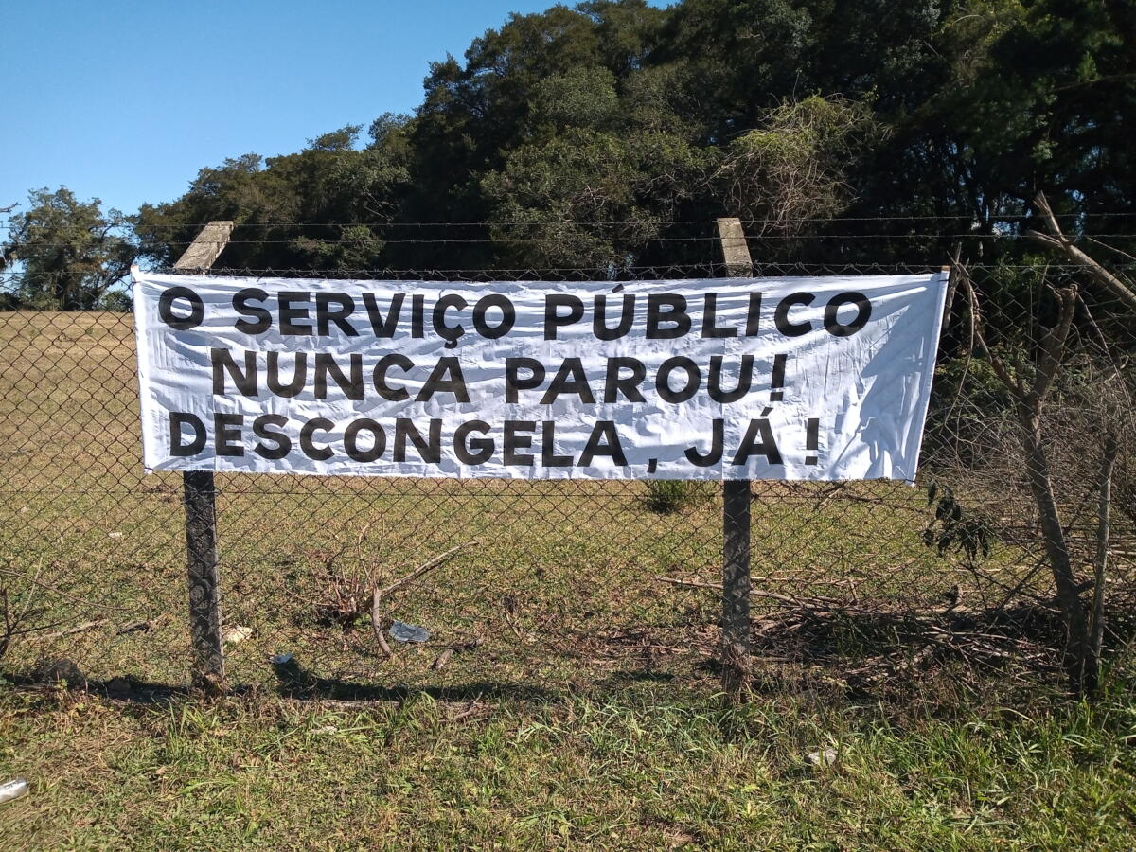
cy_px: 426
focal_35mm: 20
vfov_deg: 66.0
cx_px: 568
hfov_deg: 81.7
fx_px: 656
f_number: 2
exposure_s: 1/844
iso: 112
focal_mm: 3.54
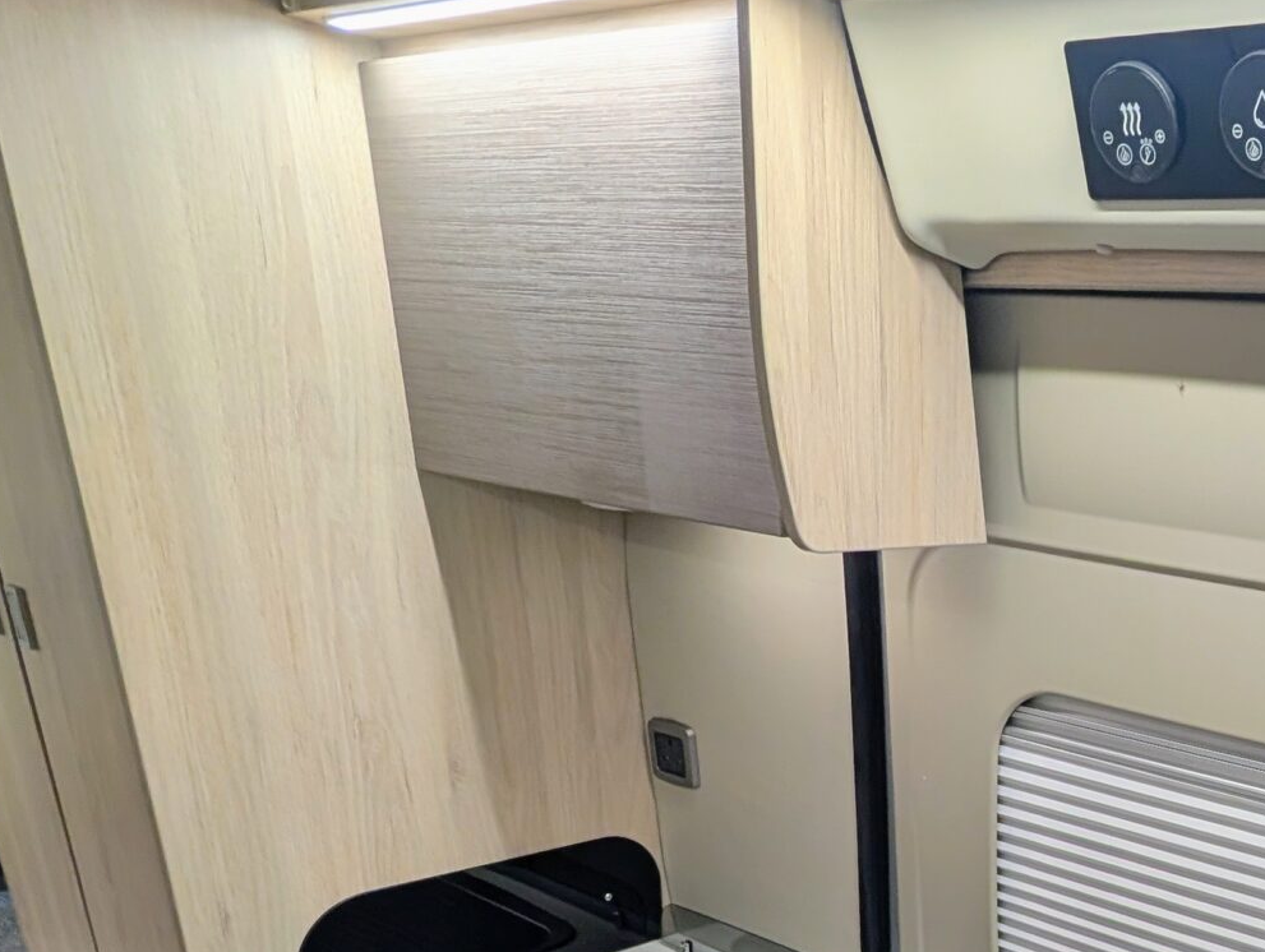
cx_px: 1149
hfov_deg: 51.2
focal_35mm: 31
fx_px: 1134
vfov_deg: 40.5
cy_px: 929
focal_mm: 2.02
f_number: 1.7
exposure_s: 1/36.1
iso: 58
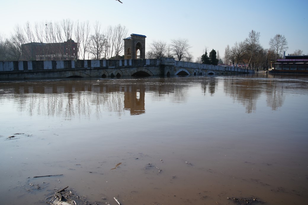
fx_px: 299
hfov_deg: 54.4
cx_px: 154
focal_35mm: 35
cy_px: 102
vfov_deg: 37.8
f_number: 5
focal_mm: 35
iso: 100
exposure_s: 1/640
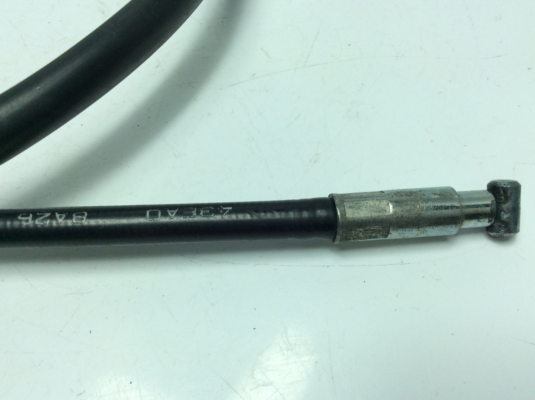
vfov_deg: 42.8
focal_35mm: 33
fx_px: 509
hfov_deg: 55.4
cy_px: 198
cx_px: 273
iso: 32
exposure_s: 1/545
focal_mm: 3.3
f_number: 2.4
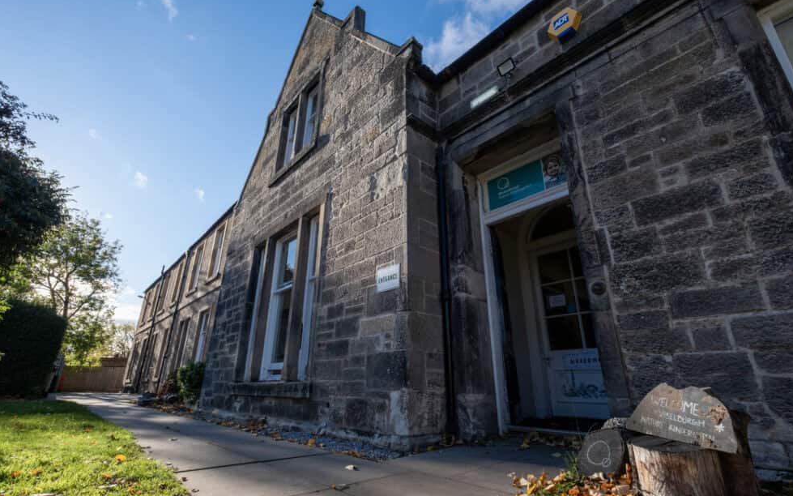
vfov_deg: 71.2
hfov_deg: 97.8
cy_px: 255
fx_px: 346
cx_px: 400
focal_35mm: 16
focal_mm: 10
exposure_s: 1/80
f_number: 13
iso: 200
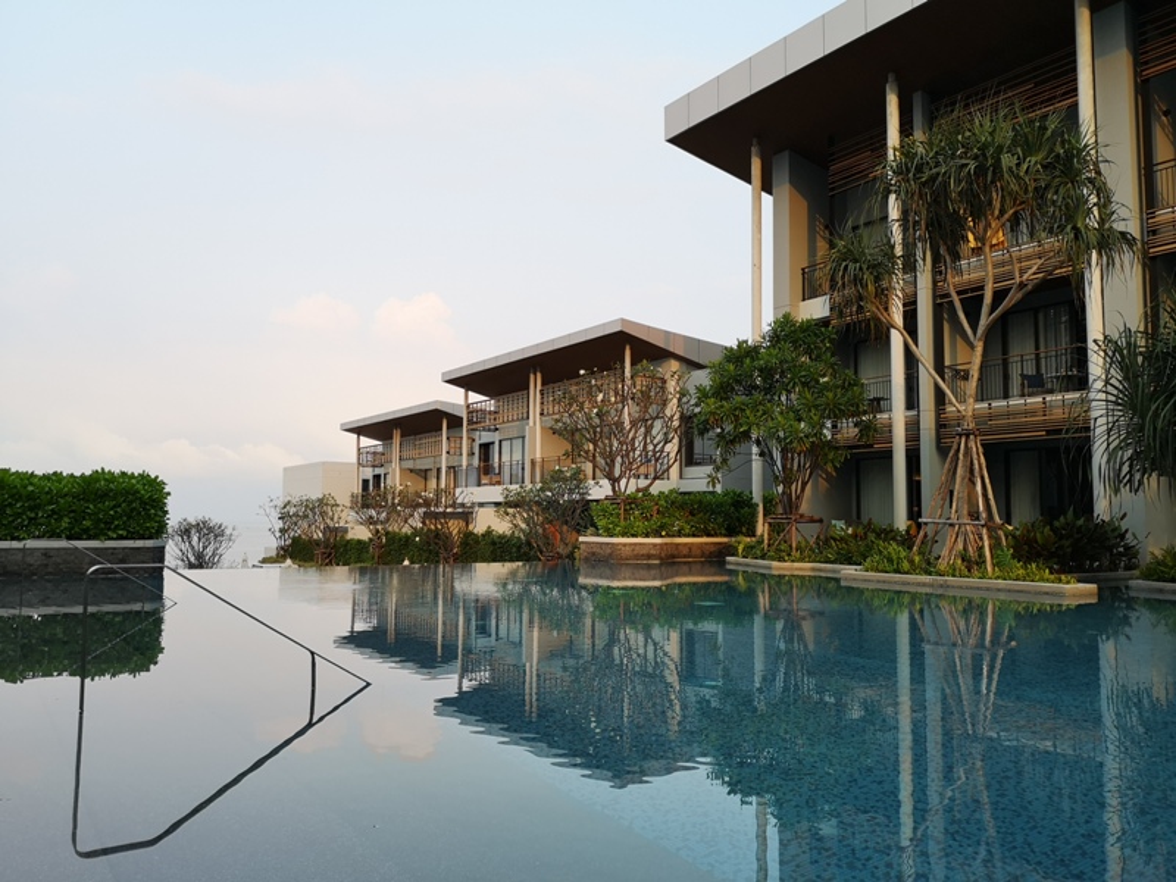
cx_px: 588
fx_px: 917
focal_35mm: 27
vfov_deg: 51.4
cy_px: 441
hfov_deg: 65.3
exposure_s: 1/515
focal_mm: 3.95
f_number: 1.8
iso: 50
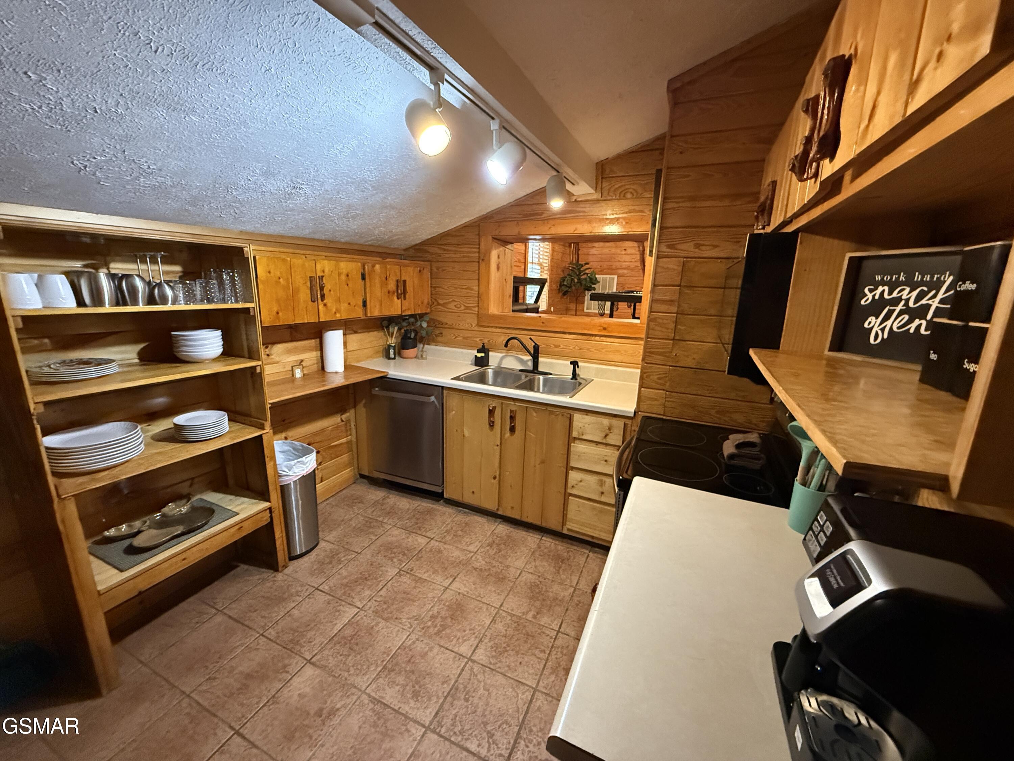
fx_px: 410
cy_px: 380
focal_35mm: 14
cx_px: 507
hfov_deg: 102.1
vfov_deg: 85.7
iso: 1000
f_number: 2.2
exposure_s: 1/60
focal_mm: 2.22
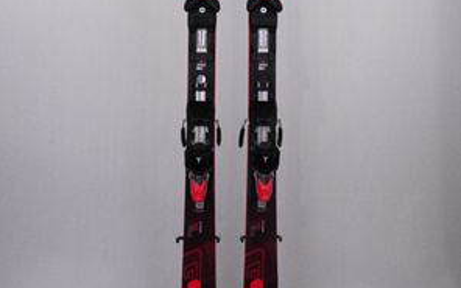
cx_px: 231
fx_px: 613
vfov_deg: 25.7
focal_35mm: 49
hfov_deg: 41.2
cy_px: 33
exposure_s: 1/180
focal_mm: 21
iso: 3200
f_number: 16
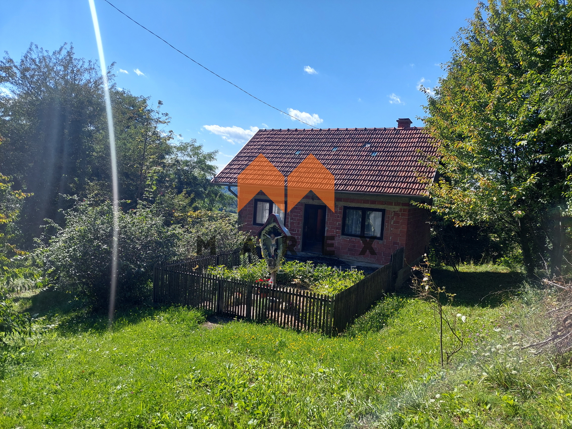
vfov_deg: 56.8
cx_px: 286
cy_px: 214
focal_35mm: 24
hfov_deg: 71.6
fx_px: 397
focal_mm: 5.23
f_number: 1.8
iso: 40
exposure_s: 1/1278
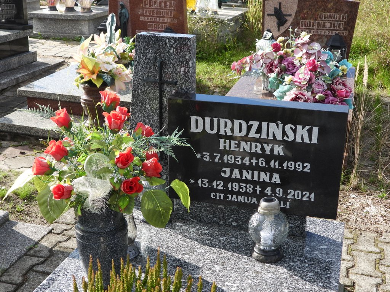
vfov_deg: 30.9
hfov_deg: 40.4
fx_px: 530
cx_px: 195
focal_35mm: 47
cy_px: 146
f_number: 3.2
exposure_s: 1/500
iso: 100
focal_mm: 8.5
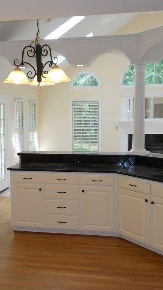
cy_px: 143
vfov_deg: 47.3
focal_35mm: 43
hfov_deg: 27.6
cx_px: 56
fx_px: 330
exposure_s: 1/40
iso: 80
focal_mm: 4
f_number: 2.7
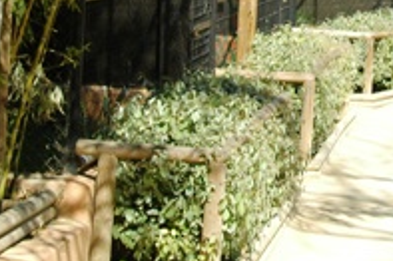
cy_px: -64
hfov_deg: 12.6
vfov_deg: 8.4
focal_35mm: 161
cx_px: 437
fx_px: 1751
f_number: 7.1
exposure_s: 1/1000
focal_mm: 35
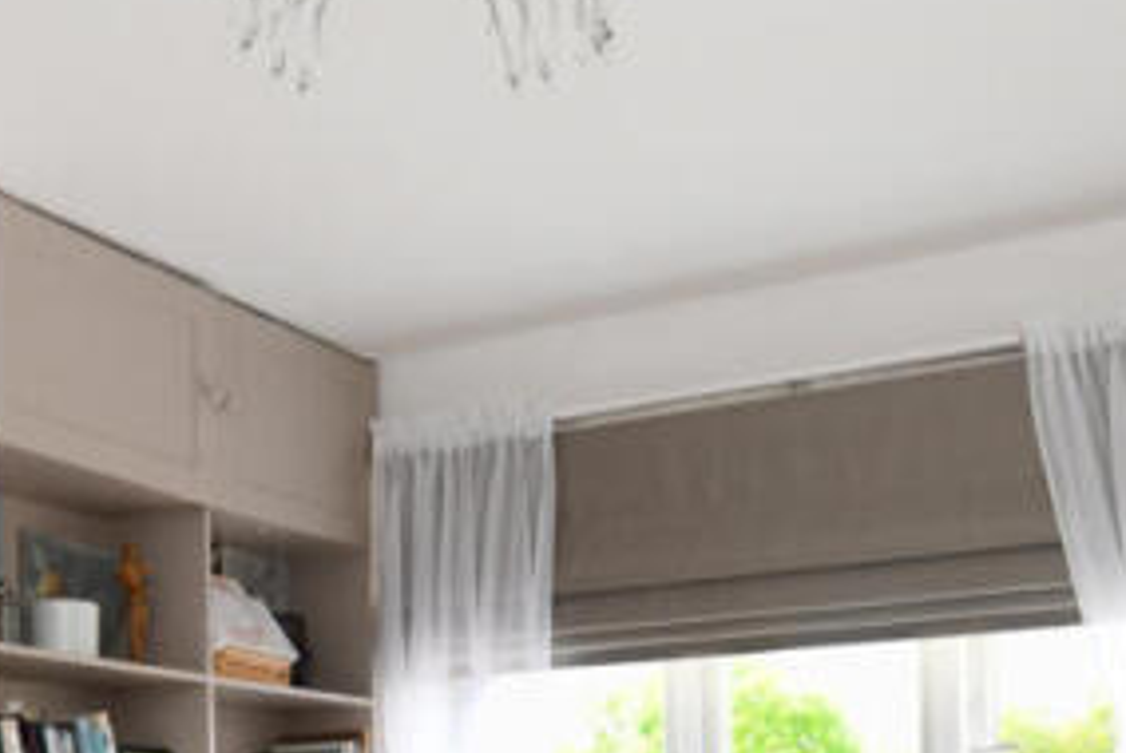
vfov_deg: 22.7
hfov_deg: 36.6
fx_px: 1691
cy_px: 945
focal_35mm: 54
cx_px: 416
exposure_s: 1/60
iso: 640
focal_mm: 15
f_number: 8
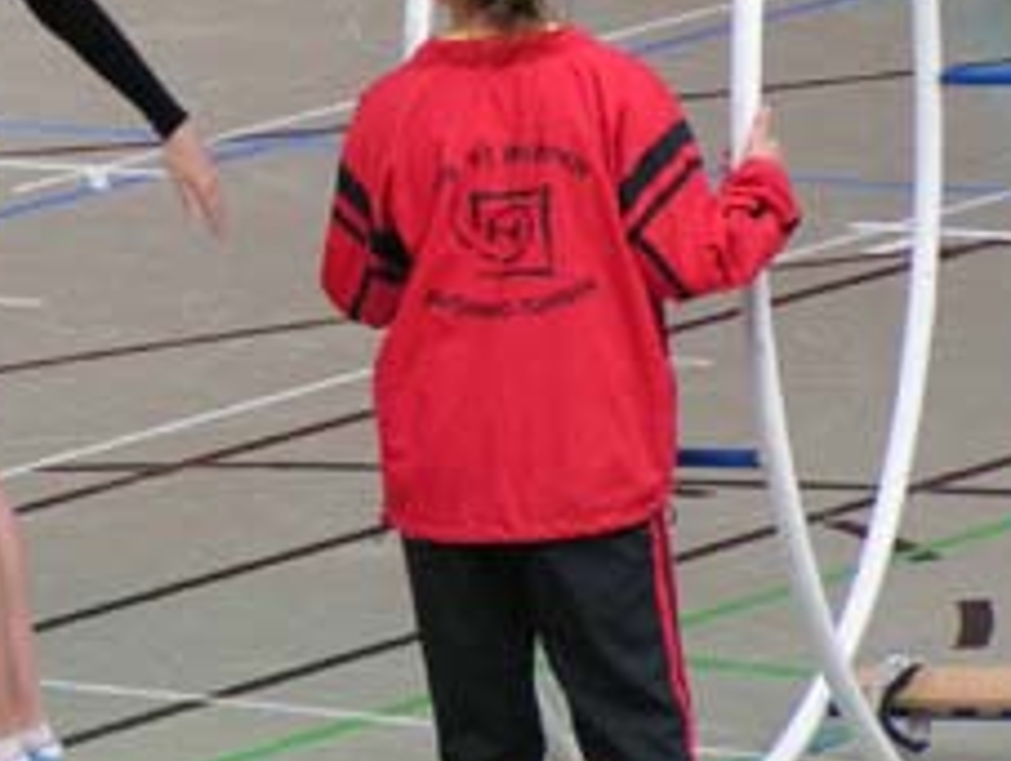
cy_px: 45
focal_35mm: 496
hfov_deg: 4.0
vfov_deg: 3.0
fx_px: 14509
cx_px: -85
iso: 200
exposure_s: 1/200
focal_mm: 28.8
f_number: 3.5
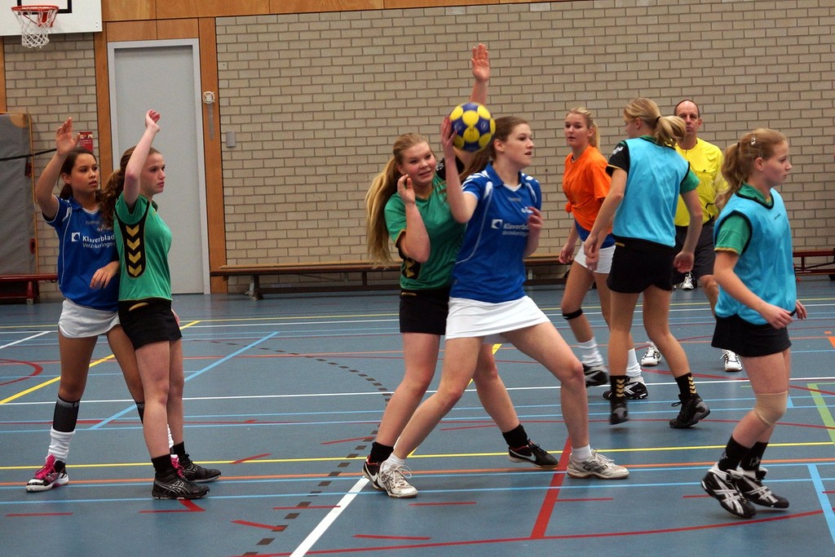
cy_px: 278
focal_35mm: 75
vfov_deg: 18.2
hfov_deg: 27.0
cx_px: 418
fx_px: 1740
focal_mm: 50
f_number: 2.8
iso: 640
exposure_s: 1/160
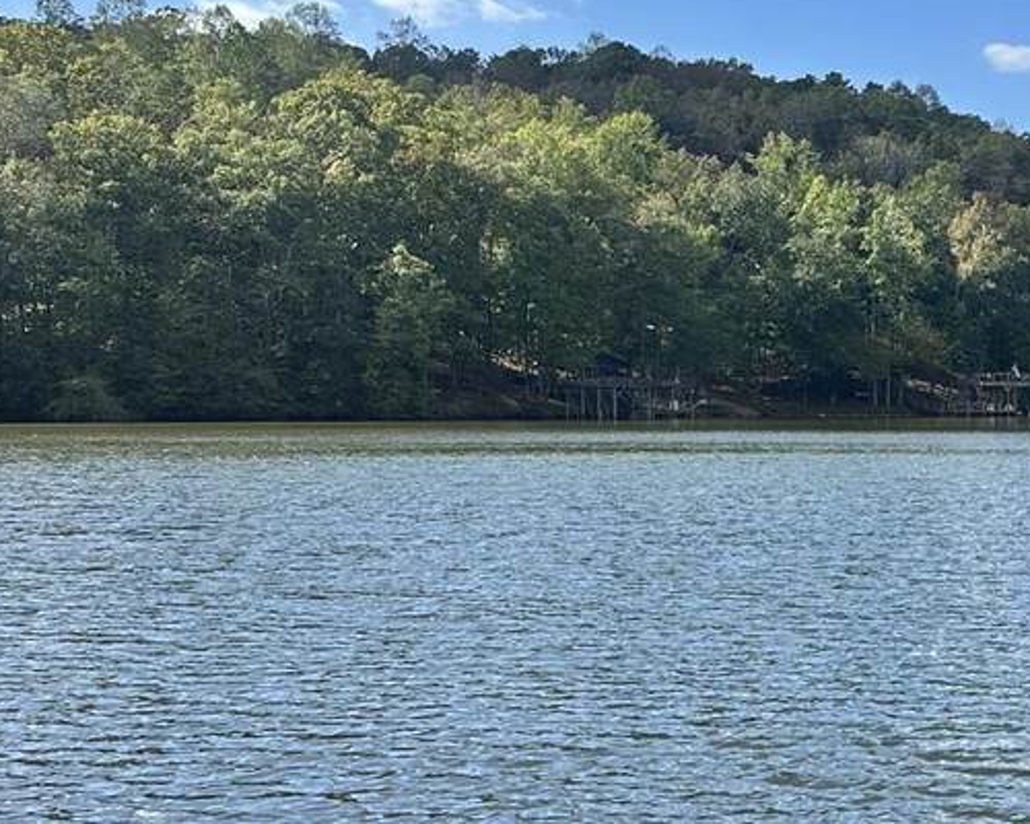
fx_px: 1829
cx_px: 1042
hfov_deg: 29.3
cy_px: 513
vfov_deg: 25.3
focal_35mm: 60
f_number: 1.78
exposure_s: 1/2882
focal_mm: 6.86
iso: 80
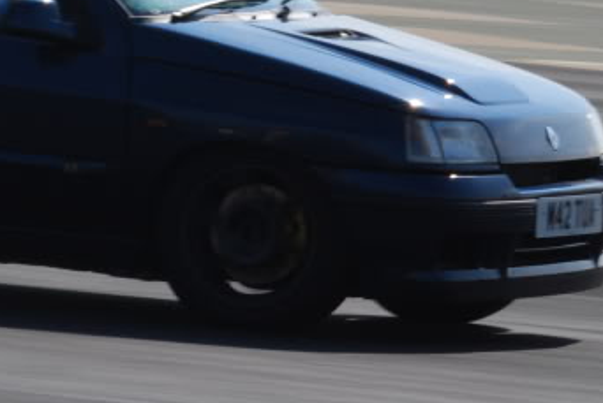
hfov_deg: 3.8
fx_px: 9174
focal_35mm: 547
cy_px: 26
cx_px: -8
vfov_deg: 2.5
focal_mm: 122
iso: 200
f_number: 14
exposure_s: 1/160
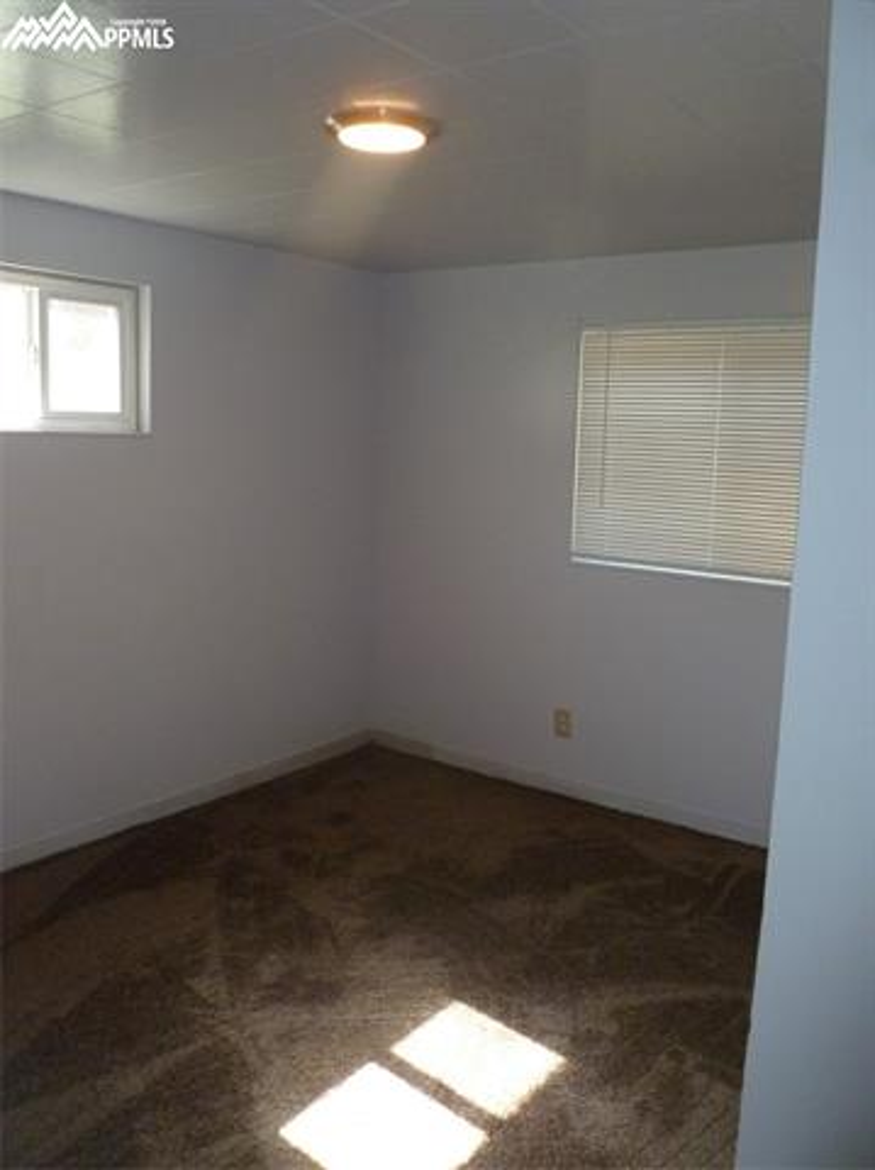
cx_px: 438
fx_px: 945
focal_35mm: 28
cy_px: 585
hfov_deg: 49.7
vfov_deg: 63.5
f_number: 3.3
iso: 400
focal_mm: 5
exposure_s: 1/125
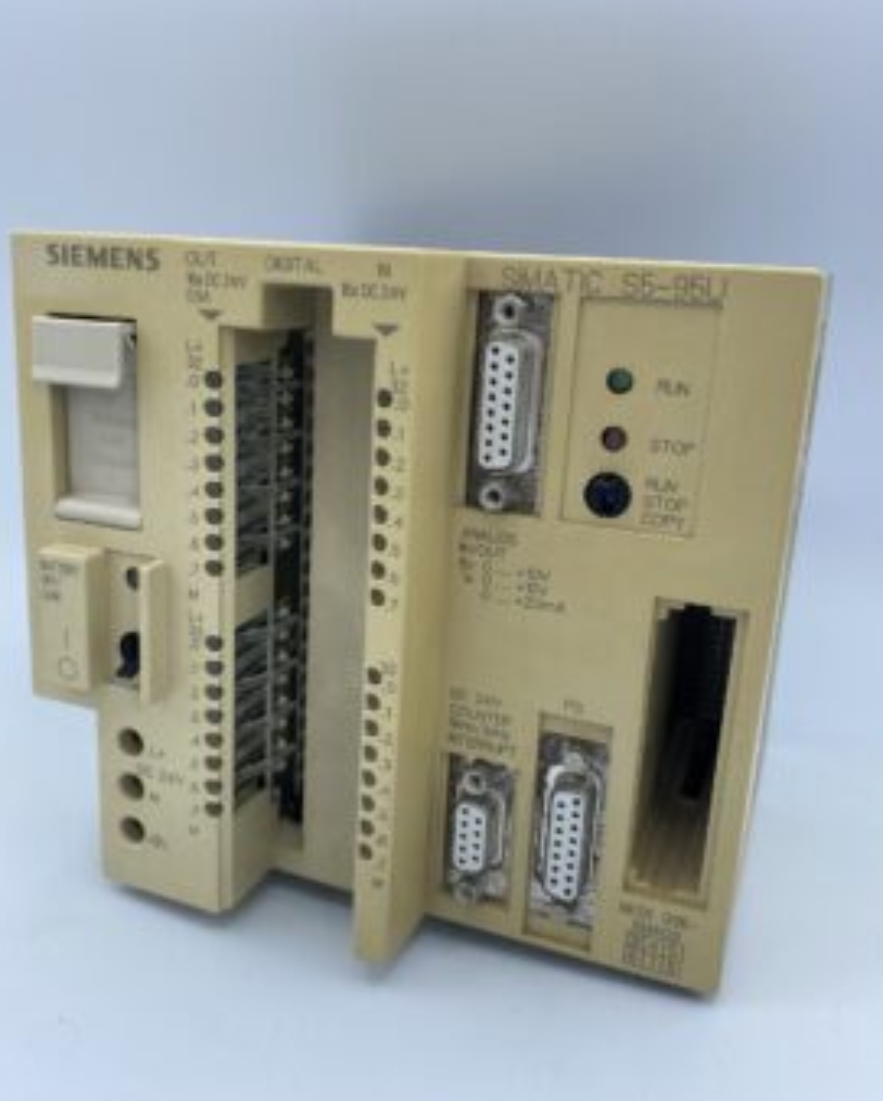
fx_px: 979
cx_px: 417
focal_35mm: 30
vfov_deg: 58.7
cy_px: 544
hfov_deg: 48.5
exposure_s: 1/728
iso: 32
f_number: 1.8
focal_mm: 4.25
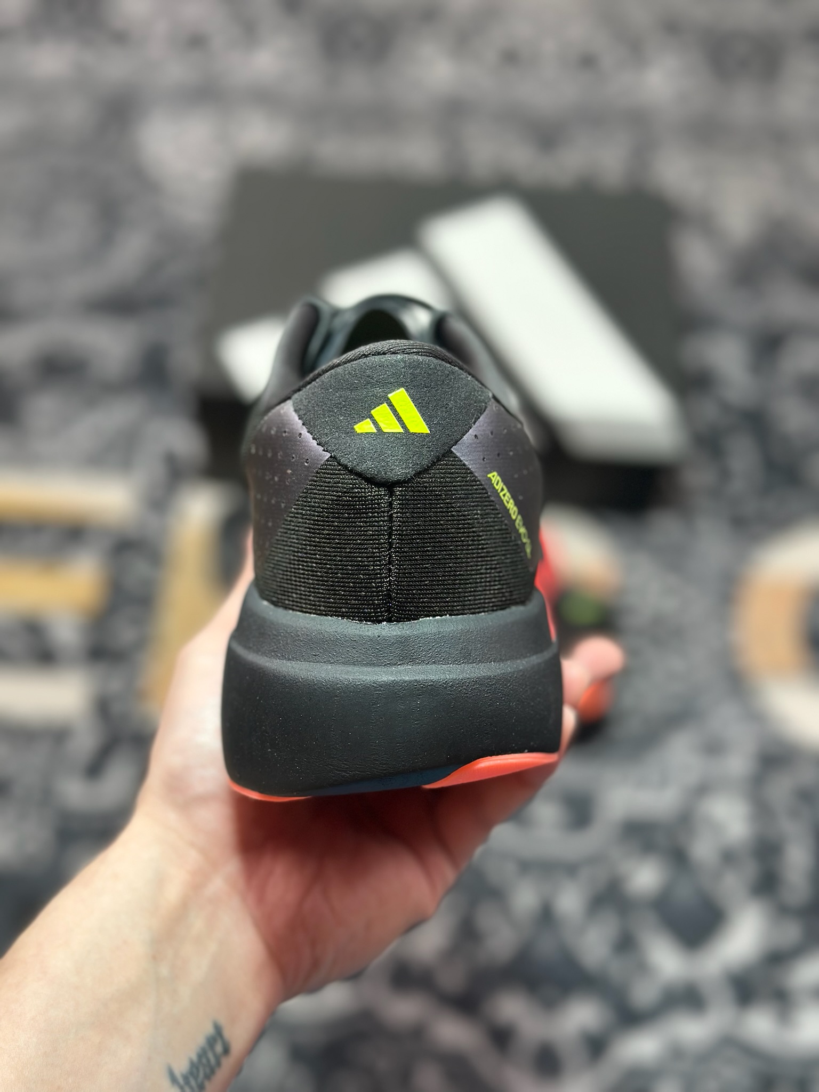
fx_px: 1514
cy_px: 546
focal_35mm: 48
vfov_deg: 39.7
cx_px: 410
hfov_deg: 30.3
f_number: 1.78
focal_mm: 6.86
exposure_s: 1/141
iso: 64
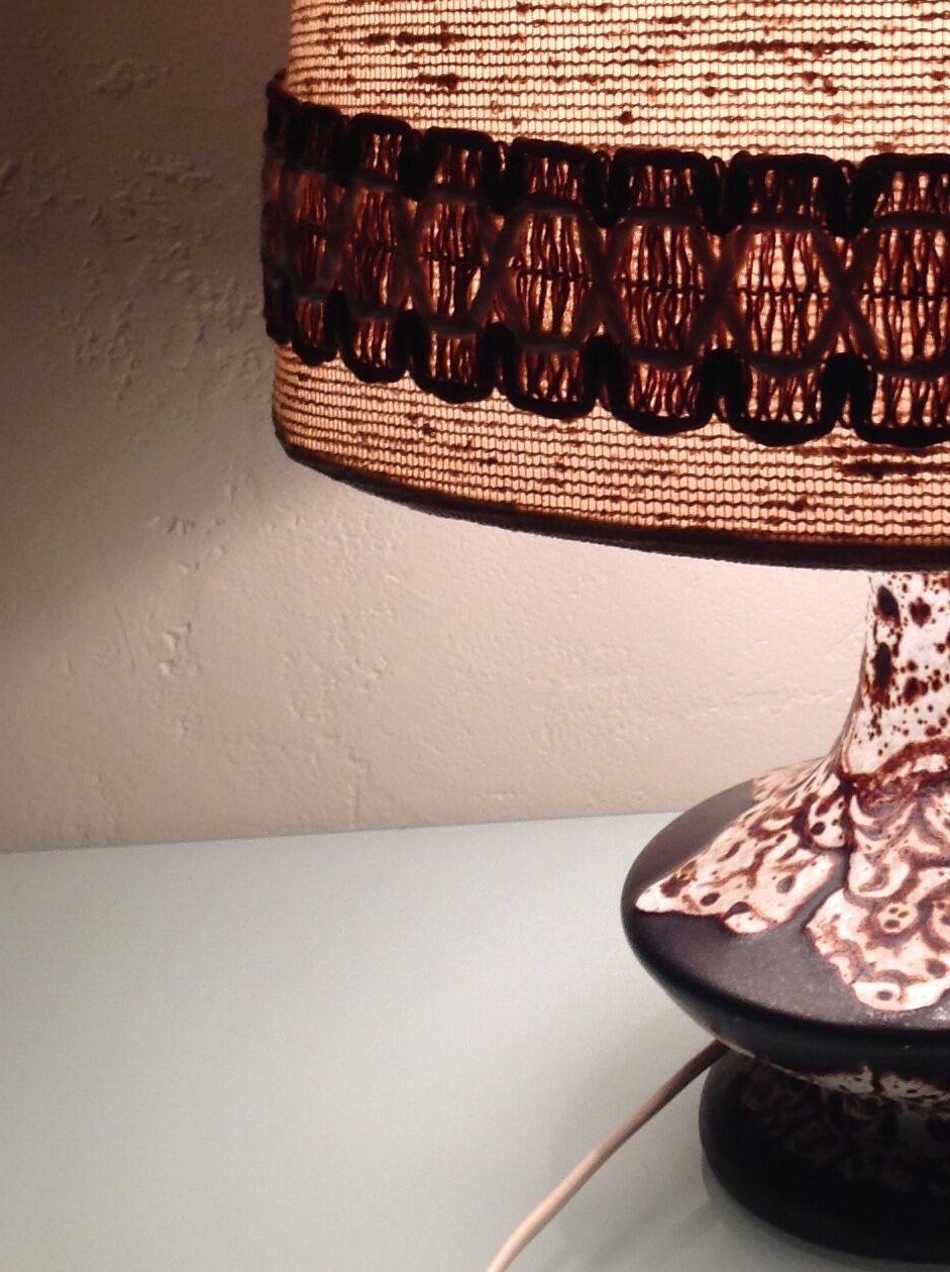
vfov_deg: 26.9
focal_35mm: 72
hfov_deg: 19.8
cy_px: 411
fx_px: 2642
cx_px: 923
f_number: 2.4
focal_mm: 4.28
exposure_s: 1/15
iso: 50
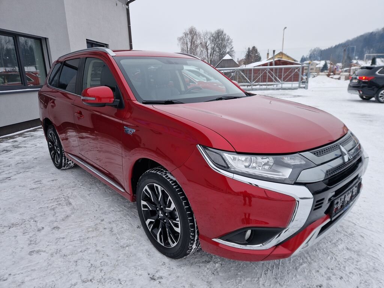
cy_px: 144
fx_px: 255
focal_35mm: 23
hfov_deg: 73.9
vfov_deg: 58.9
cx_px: 192
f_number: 1.8
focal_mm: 5.4
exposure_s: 1/180
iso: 50
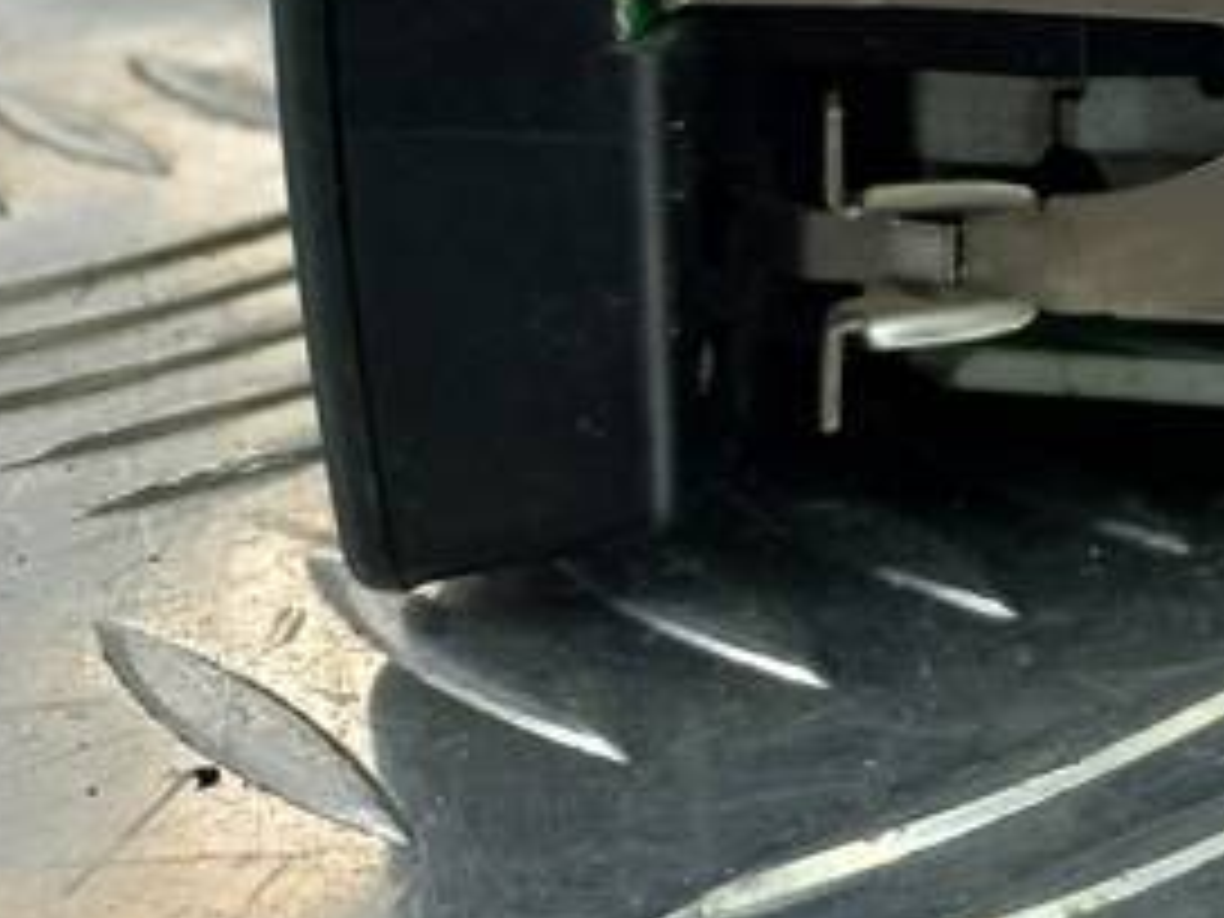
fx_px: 3324
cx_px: 2232
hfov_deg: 17.0
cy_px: 4
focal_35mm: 94
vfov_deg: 15.4
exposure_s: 1/50
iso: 32
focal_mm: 4.6
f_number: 1.8
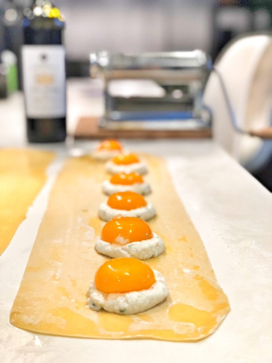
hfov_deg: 28.0
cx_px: 136
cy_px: 182
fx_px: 545
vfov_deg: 36.8
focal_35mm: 52
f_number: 2.4
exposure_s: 1/40
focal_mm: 6
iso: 80
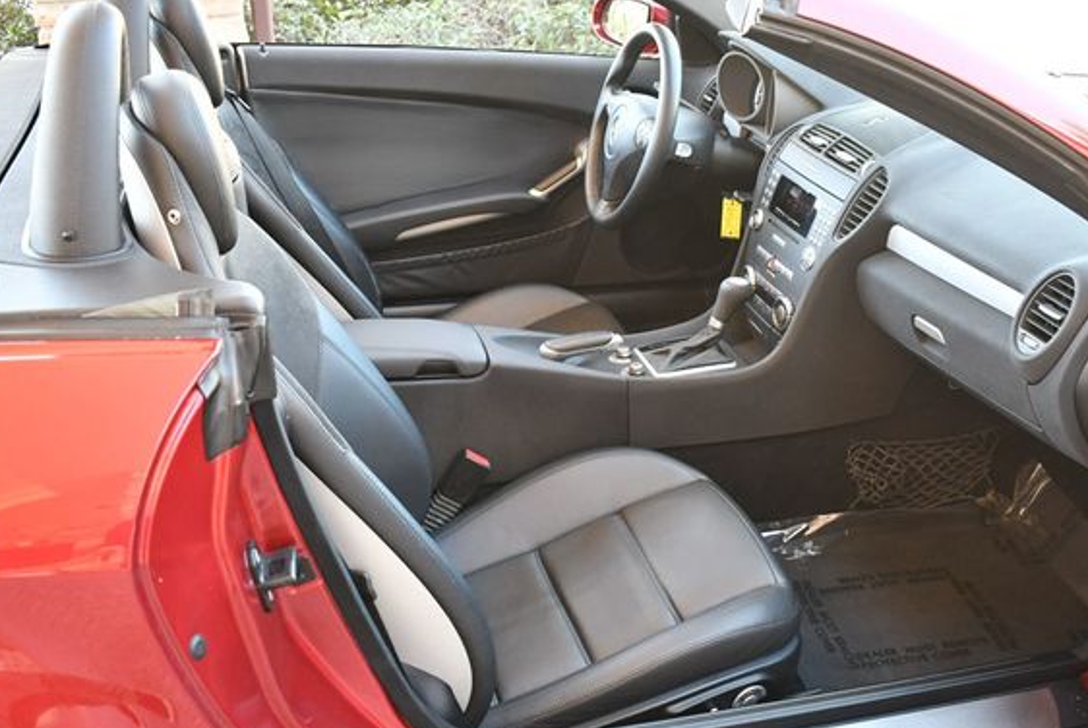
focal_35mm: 41
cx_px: 596
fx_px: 1240
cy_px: 366
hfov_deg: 47.3
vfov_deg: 32.7
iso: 900
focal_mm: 18
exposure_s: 1/125
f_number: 3.5
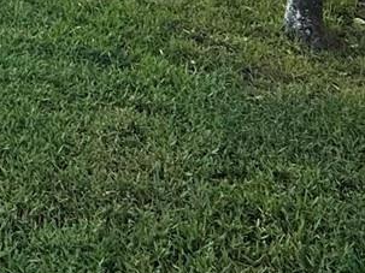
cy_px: -262
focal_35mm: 74
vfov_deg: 15.9
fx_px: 780
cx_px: -77
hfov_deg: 23.9
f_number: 2.2
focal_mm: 2.22
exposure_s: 1/741
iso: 40
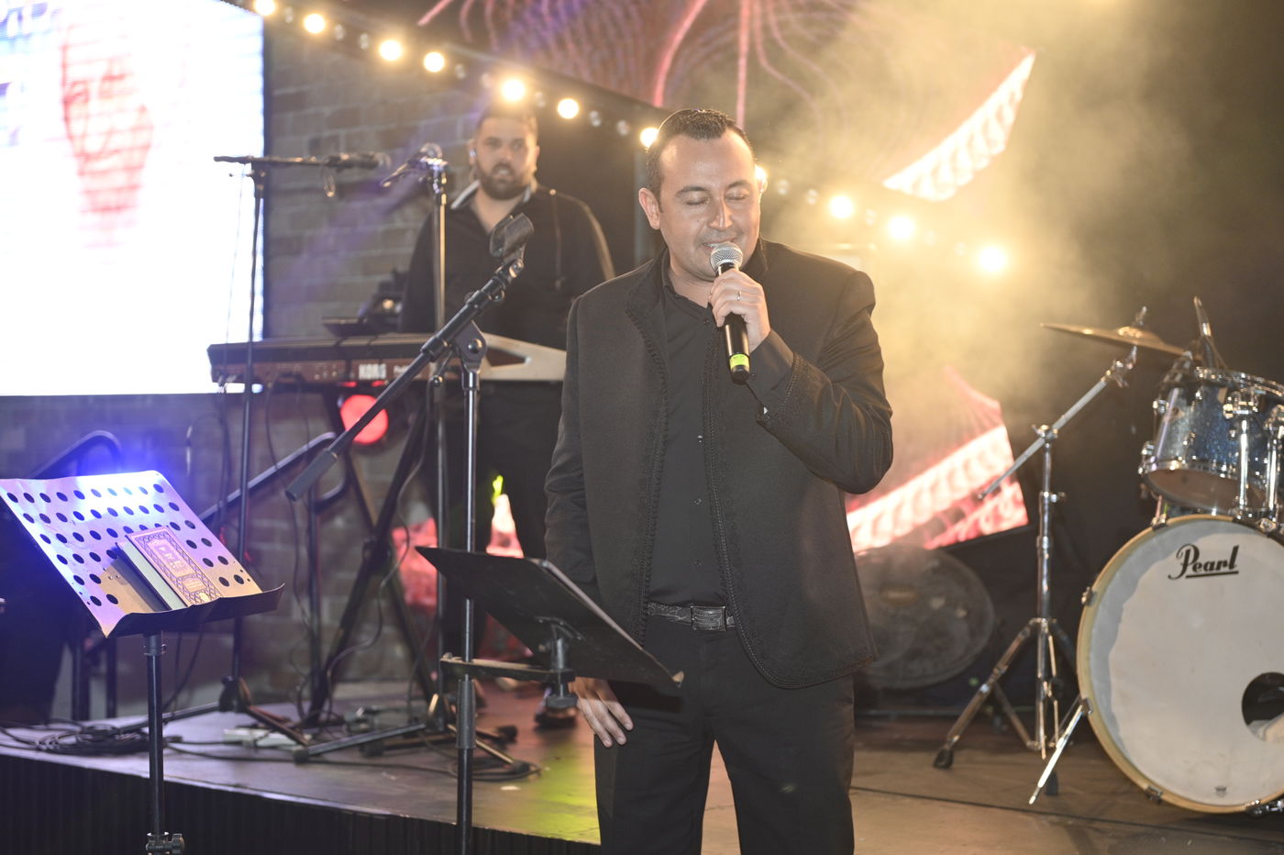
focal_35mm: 70
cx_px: 642
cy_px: 428
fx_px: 2495
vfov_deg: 19.4
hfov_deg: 28.9
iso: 1000
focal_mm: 70
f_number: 2.8
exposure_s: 1/200
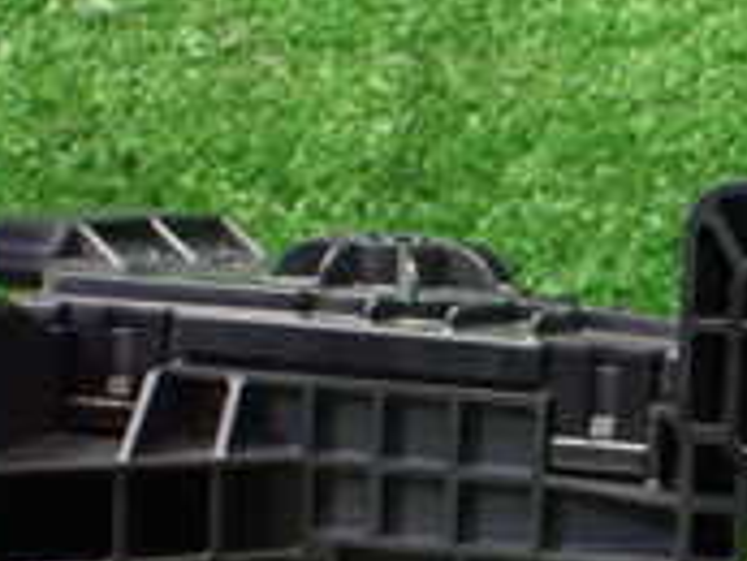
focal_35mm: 125
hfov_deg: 15.5
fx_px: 2699
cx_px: 751
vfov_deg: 11.8
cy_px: 483
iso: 800
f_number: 2.5
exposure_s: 1/80
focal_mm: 6.37
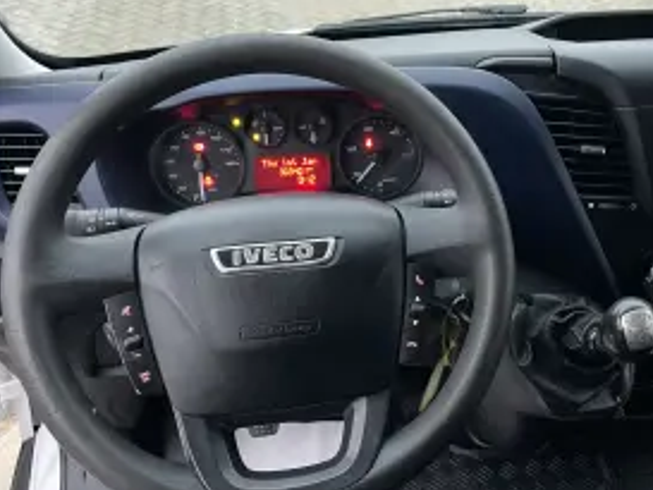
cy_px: 237
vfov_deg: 43.0
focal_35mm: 33
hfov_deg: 54.5
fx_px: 623
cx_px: 421
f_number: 1.6
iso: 800
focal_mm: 5.1
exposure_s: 1/30
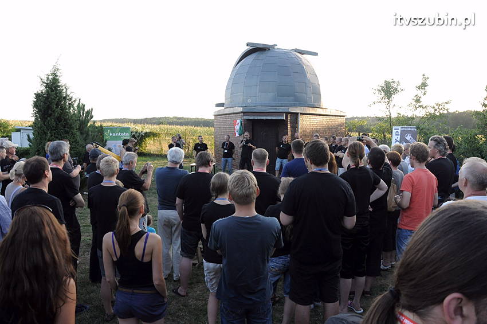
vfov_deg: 47.8
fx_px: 365
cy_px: 162
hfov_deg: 67.4
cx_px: 244
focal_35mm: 27
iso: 800
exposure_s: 1/250
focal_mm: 18
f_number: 8
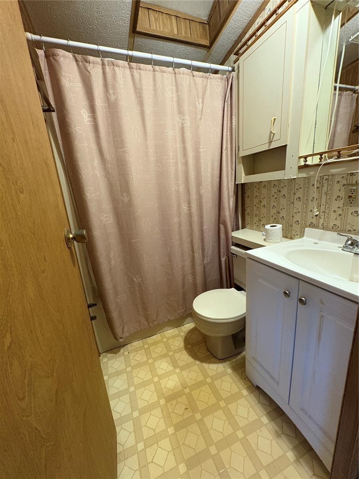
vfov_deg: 102.1
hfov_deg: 85.7
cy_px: 240
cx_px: 180
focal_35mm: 14
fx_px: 194
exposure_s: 1/40
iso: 640
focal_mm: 2.22
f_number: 2.2
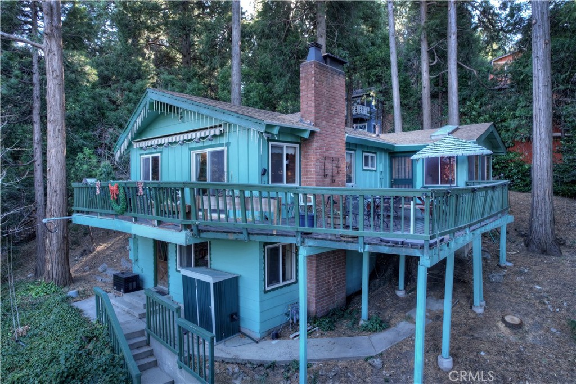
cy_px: 192
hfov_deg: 78.6
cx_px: 288
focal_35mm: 22
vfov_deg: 57.2
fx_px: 352
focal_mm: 8.4
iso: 100
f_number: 2.8
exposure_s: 1/50
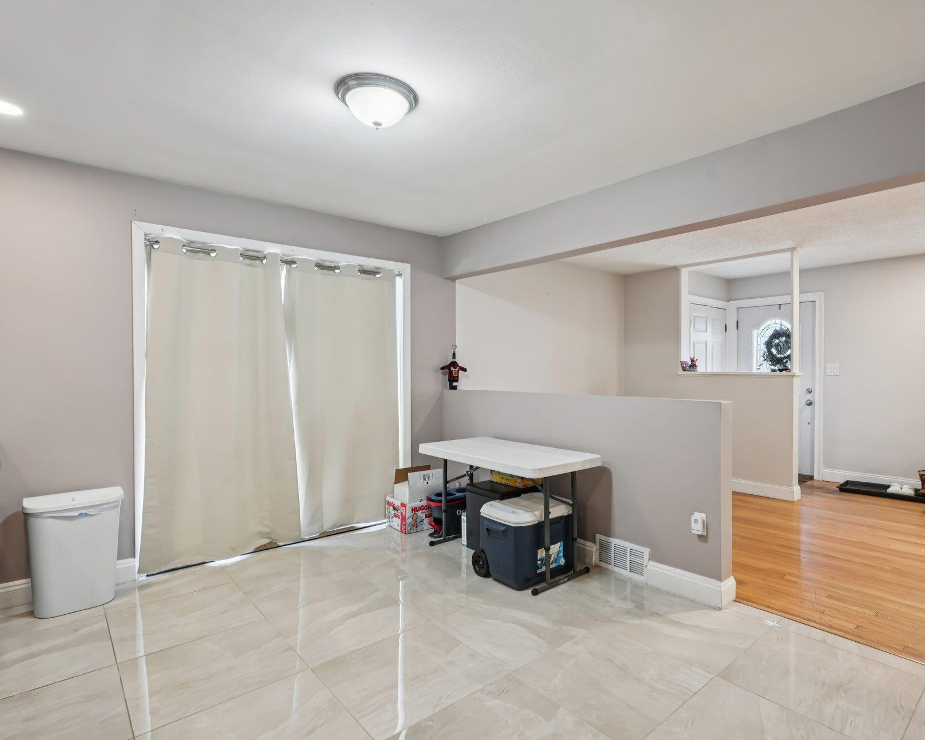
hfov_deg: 82.9
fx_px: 520
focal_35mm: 19
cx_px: 520
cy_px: 380
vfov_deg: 70.9
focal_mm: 16
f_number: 8
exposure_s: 1/10
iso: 400
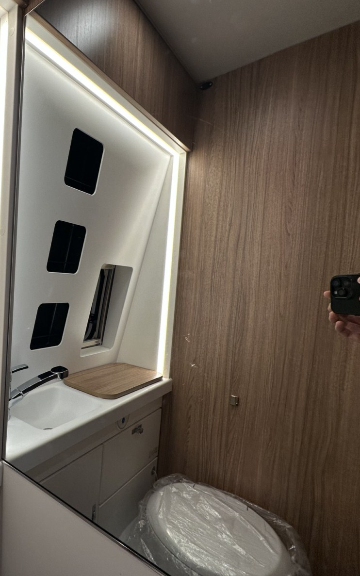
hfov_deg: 47.2
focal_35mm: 20
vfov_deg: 85.1
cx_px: -16
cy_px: 288
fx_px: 314
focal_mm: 2.22
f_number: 2.2
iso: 80
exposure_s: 1/100
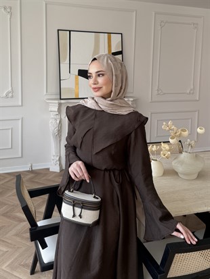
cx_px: 105
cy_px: 140
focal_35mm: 24
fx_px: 194
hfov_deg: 56.8
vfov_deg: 71.6
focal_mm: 6.76
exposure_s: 1/240
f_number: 1.78
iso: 64
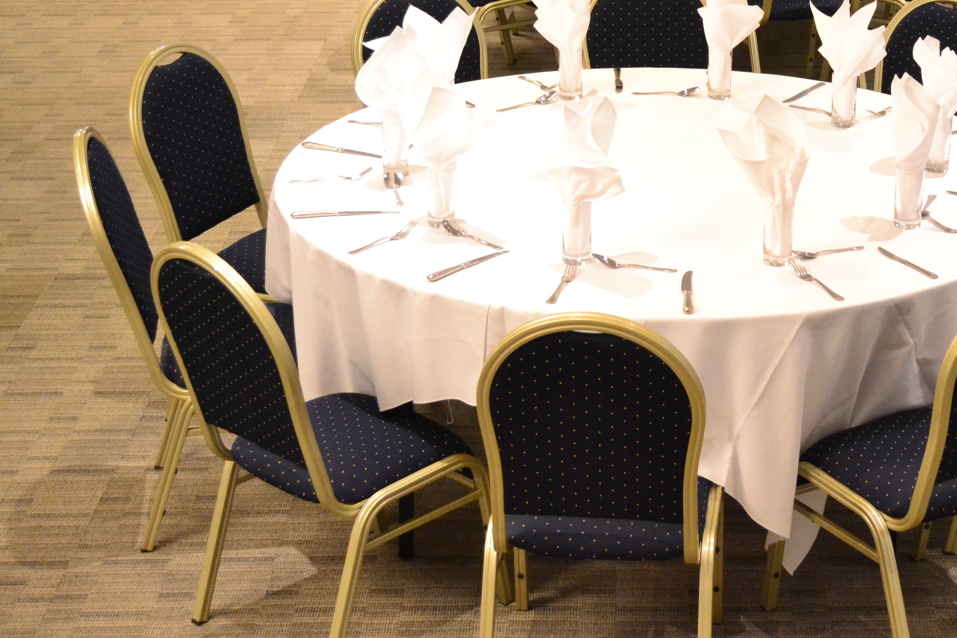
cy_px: 178
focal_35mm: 81
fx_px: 2153
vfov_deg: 16.8
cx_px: 694
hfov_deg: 24.8
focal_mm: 34
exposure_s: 1/50
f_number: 5
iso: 3200
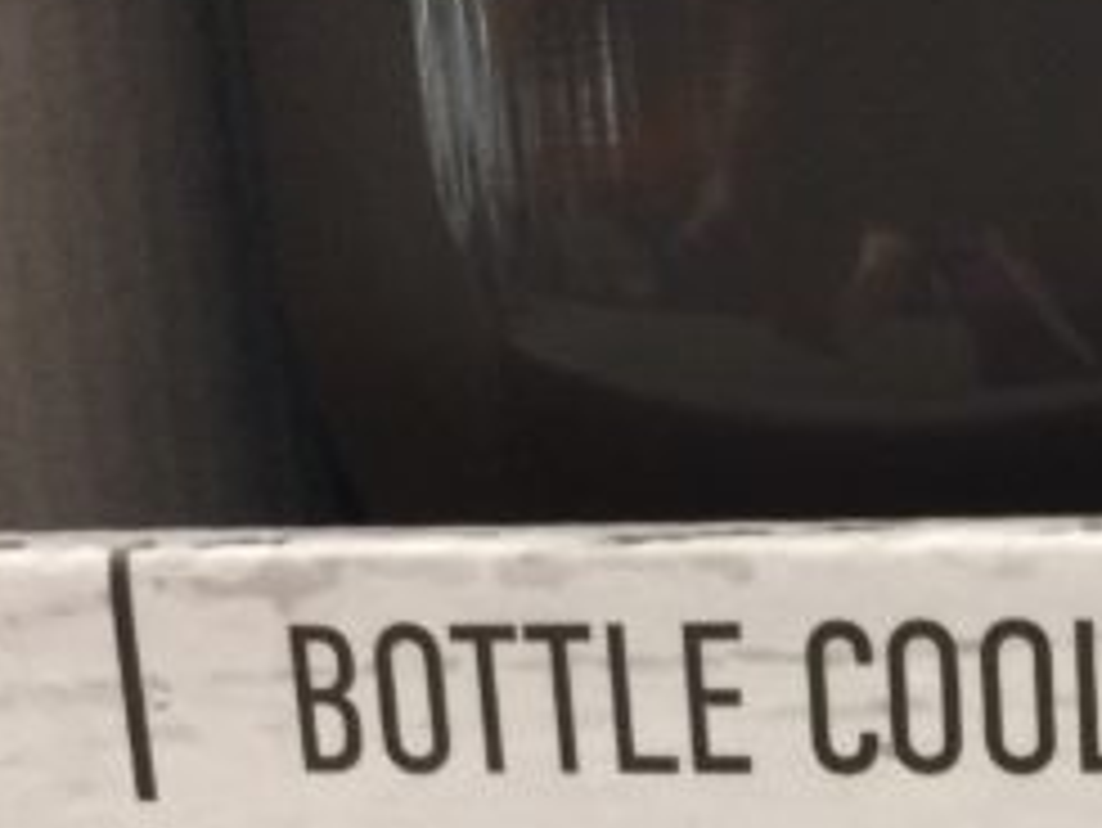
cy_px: 1228
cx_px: 1327
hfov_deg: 20.2
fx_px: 2898
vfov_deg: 15.1
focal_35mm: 91
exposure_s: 1/30
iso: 200
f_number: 2.2
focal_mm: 4.15
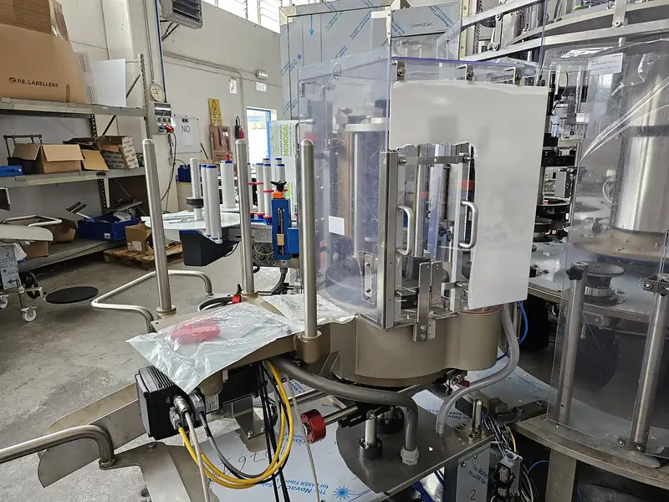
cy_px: 251
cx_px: 334
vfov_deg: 58.9
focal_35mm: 23
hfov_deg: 73.9
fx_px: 445
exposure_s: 1/180
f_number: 1.7
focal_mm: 6.3
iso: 200
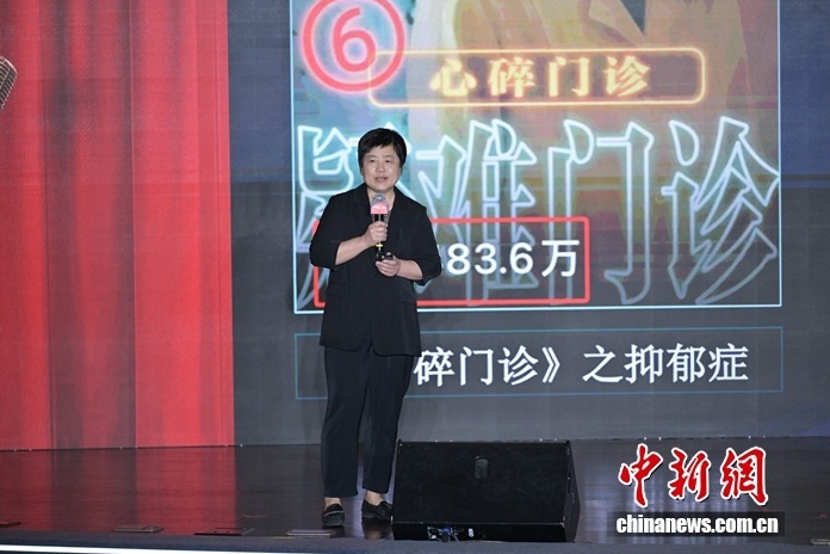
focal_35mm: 171
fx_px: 3942
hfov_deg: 12.0
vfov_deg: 8.0
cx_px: 416
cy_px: 276
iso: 2000
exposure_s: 1/640
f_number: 2.8
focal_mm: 170
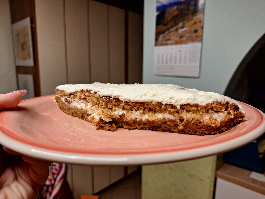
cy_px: 100
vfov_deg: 58.9
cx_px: 132
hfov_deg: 73.9
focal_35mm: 23
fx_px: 176
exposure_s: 1/50
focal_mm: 5.54
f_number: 1.8
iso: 200
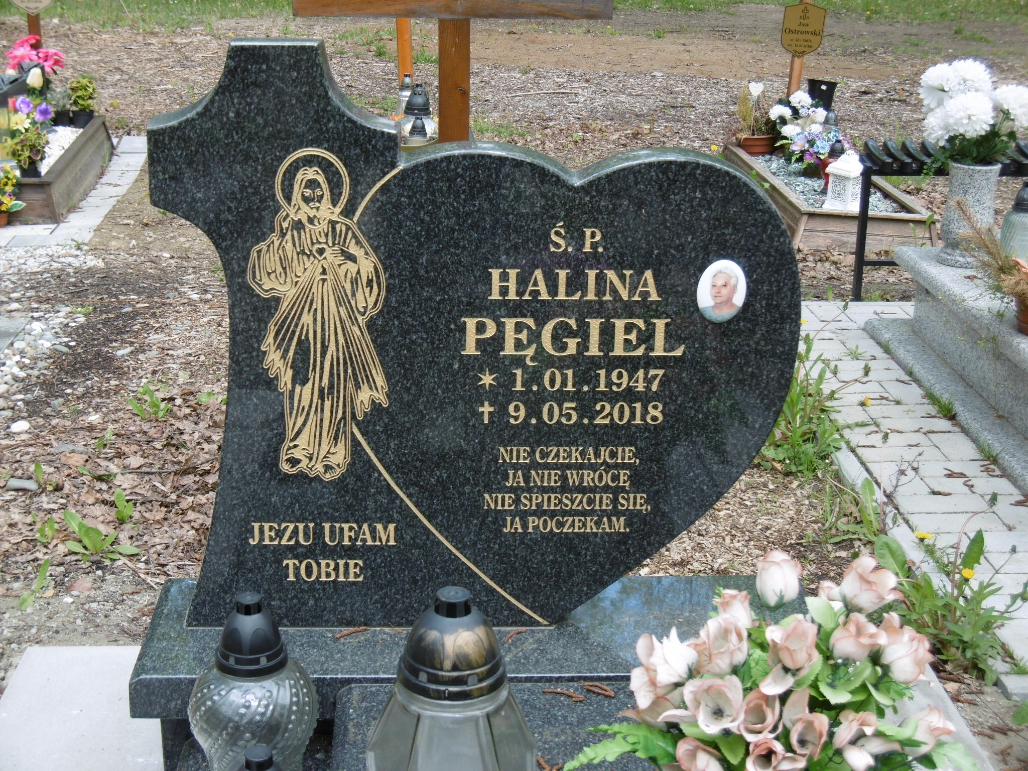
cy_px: 386
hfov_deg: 32.7
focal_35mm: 59
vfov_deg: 24.8
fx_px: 1752
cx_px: 514
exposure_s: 1/125
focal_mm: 10.5
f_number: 4.2
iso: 100
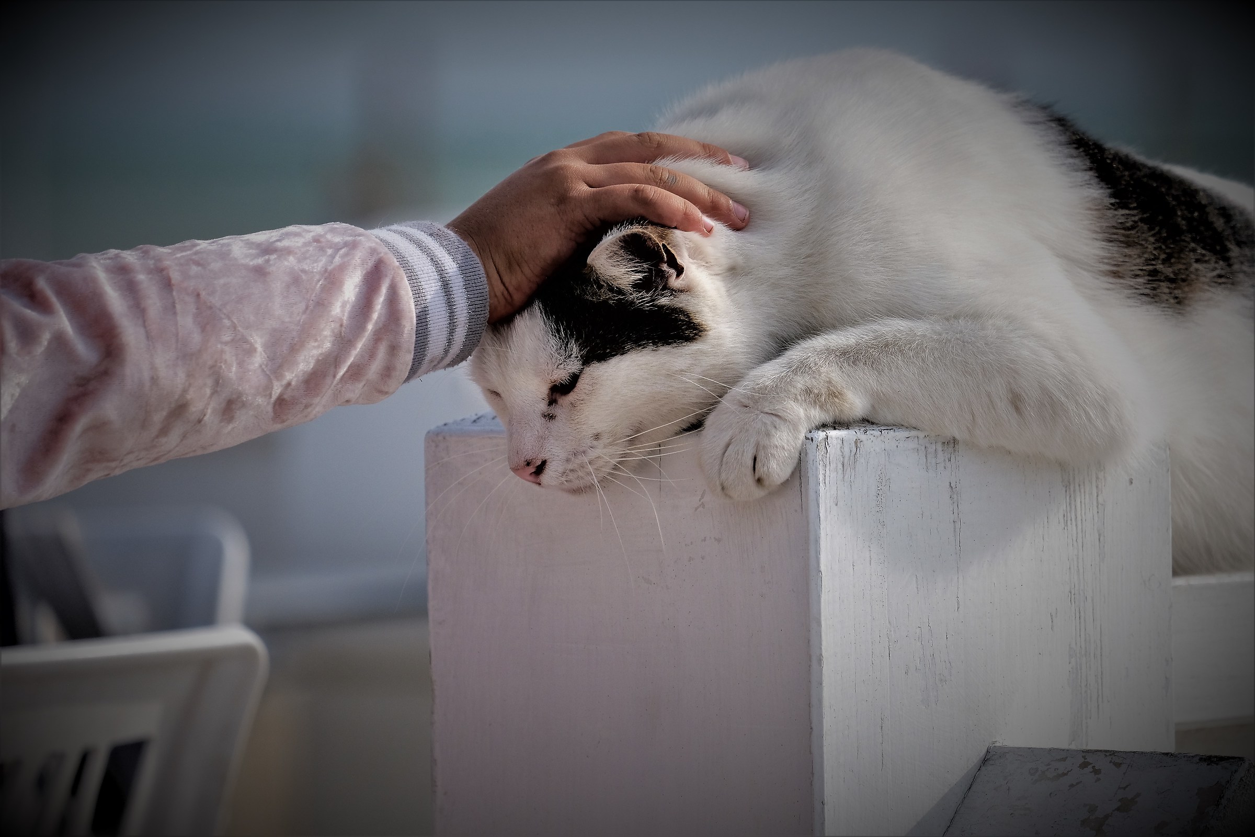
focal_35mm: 300
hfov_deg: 6.9
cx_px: 628
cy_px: 418
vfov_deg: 4.6
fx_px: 10458
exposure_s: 1/4000
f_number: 4.8
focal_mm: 200
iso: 800
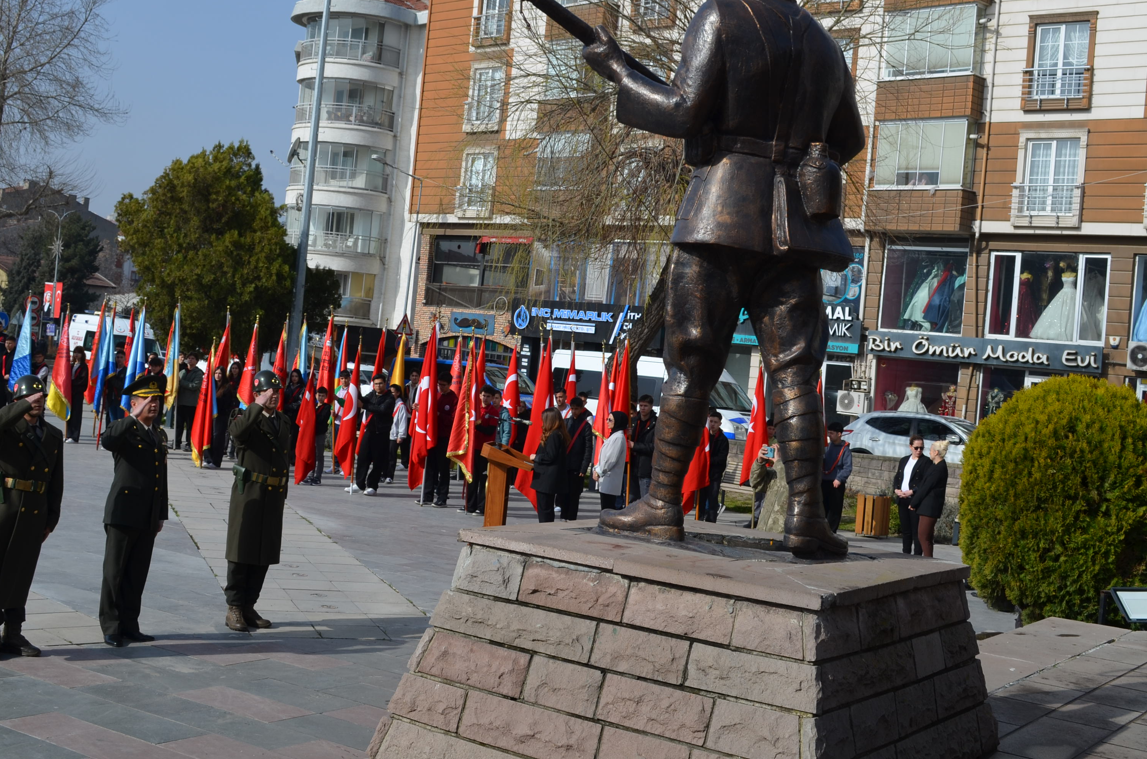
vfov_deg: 27.9
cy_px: 316
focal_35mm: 48
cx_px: 545
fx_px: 1526
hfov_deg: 41.2
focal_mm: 26
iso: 100
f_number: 9
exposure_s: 1/320
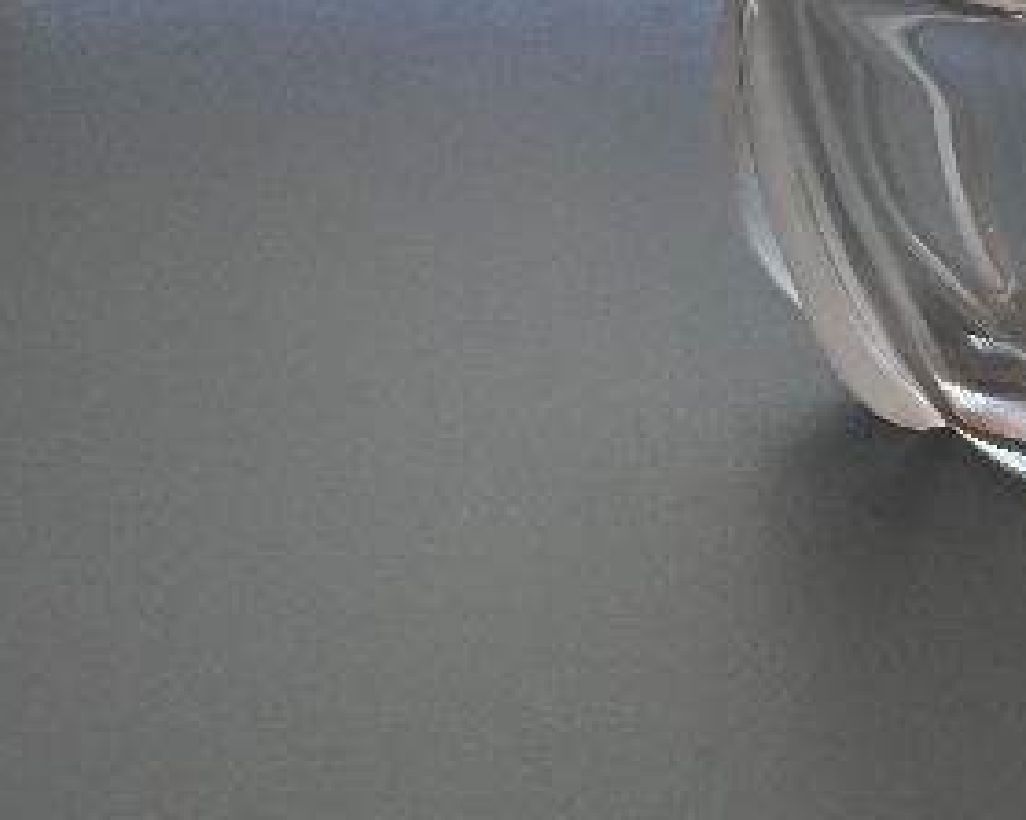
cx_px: 1140
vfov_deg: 23.2
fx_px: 1973
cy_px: 173
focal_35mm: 65
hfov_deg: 26.7
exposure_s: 1/120
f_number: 1.8
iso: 50
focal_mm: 3
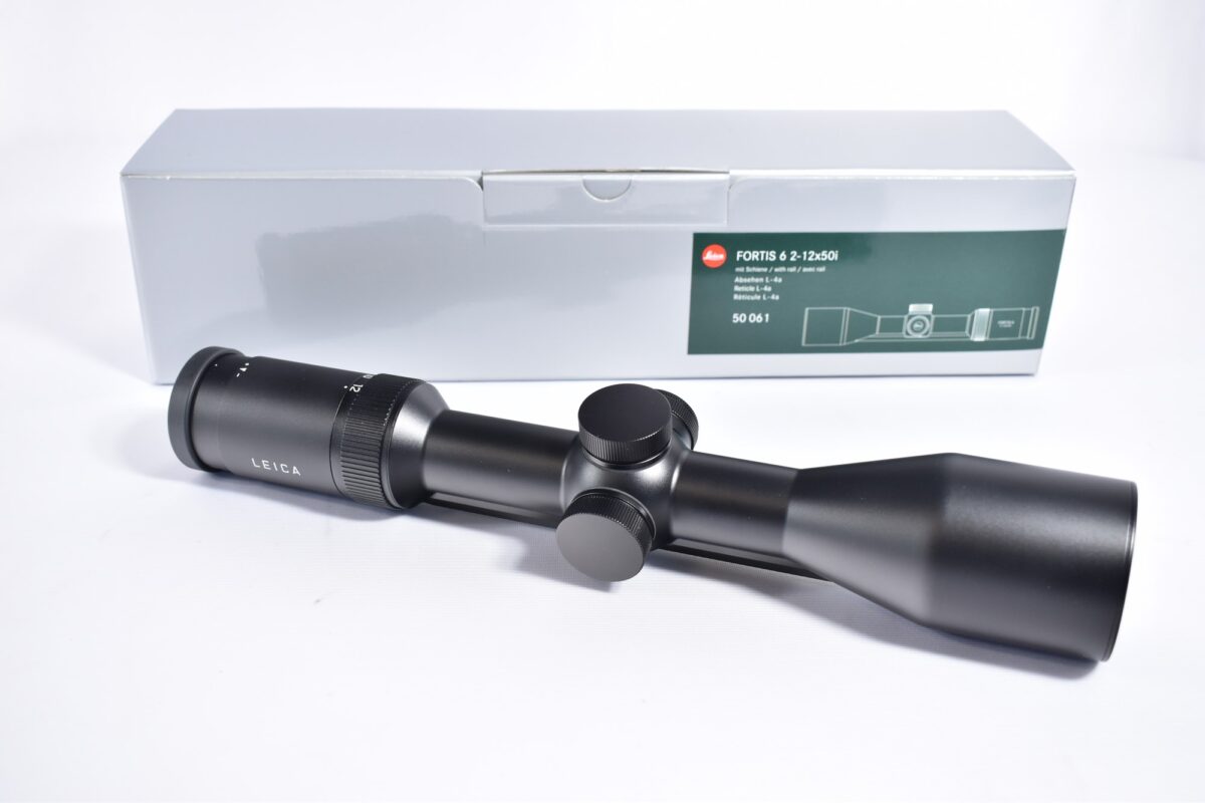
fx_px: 1305
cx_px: 602
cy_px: 402
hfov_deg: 49.6
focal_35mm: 39
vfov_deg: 34.2
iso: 640
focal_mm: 26
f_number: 5
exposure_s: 1/40
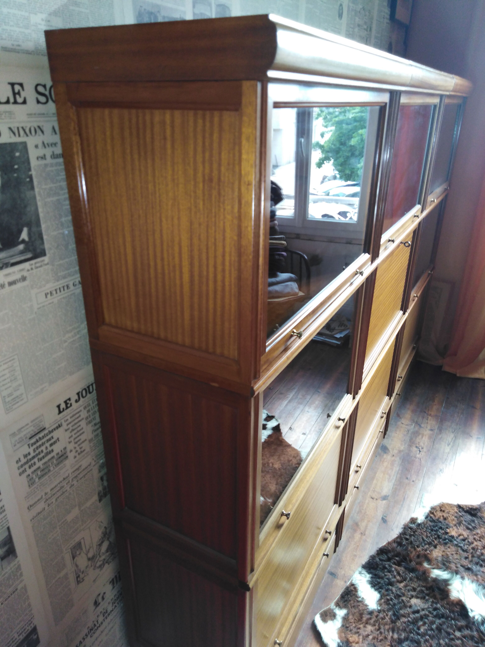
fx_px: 467
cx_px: 242
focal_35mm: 25
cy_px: 324
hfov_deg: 54.9
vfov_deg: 69.4
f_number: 2.2
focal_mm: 3.46
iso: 166
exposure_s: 1/30
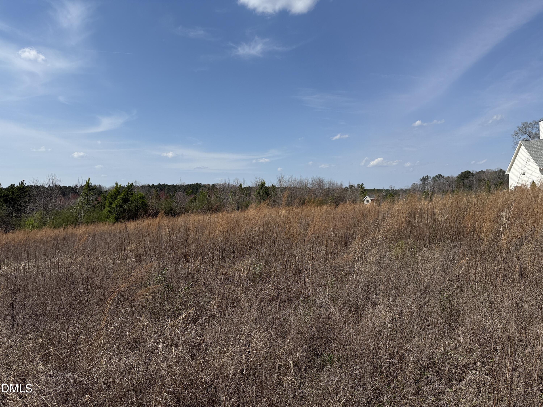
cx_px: 272
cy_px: 204
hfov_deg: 71.6
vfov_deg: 56.8
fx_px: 376
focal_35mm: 24
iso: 125
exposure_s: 1/10309
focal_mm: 6.76
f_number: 1.78
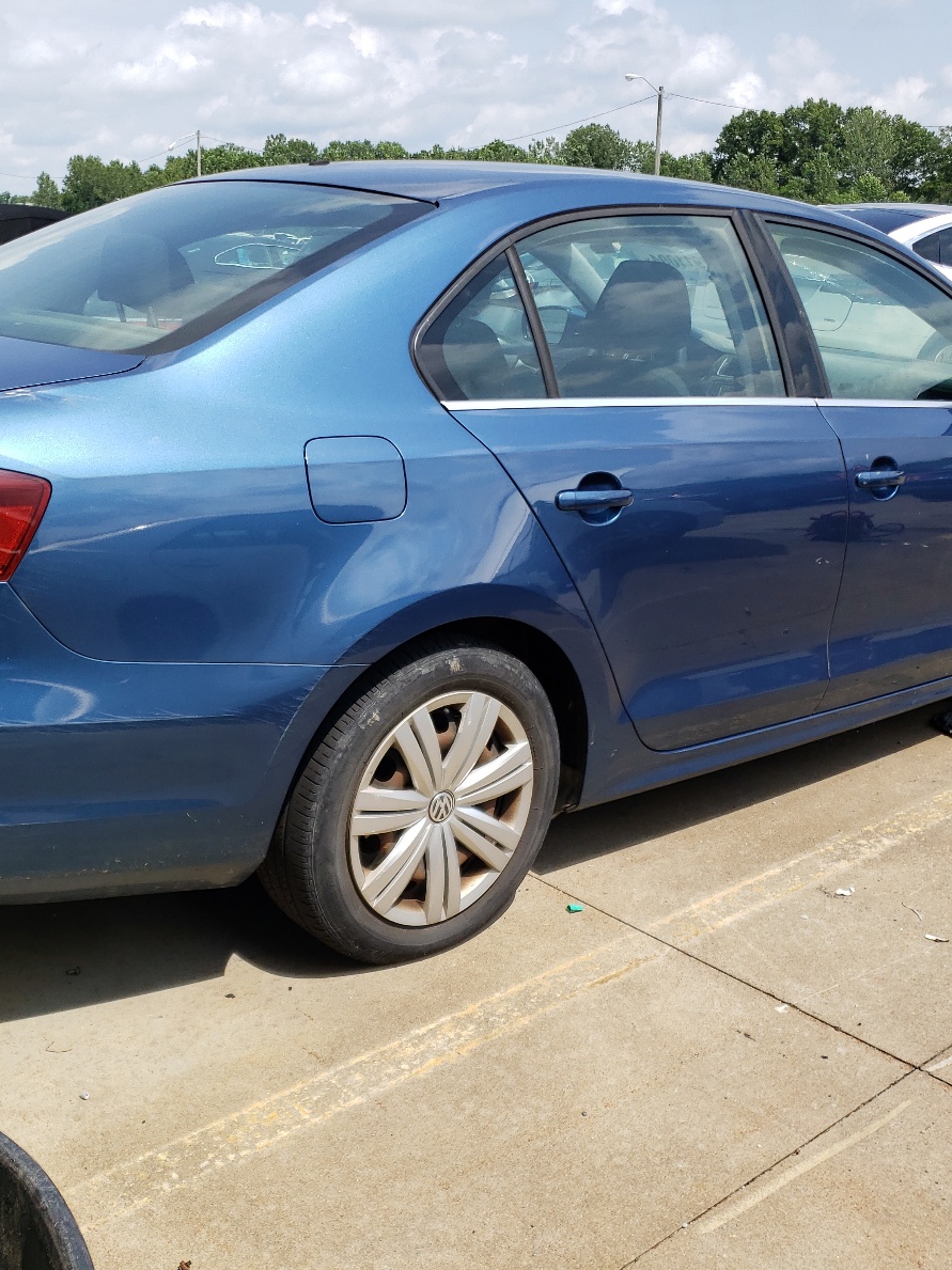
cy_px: 633
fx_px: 1284
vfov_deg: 52.6
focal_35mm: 35
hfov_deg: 40.6
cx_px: 405
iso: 50
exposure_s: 1/2500
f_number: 1.5
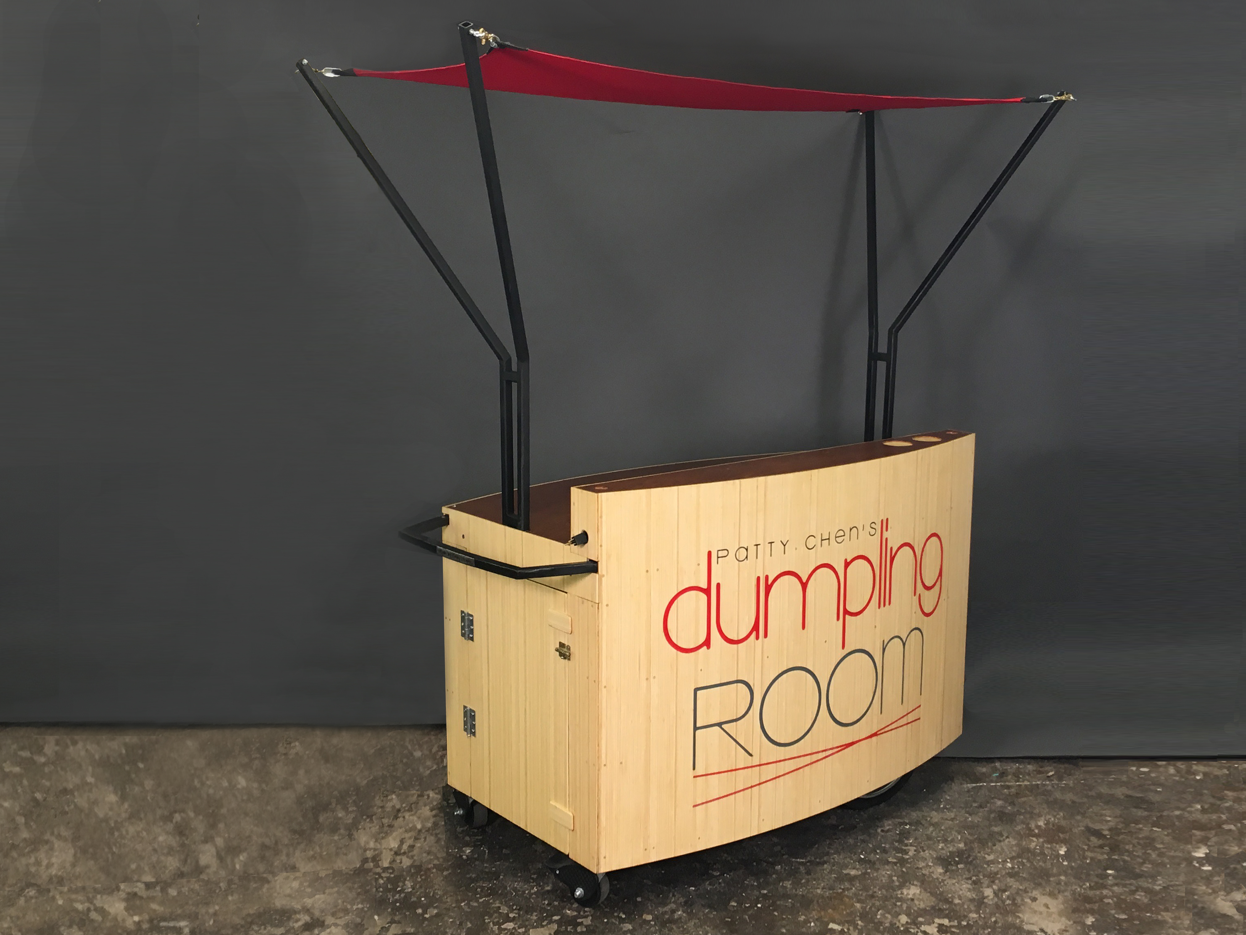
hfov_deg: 61.7
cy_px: 468
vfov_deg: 48.2
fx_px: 1044
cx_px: 623
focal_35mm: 29
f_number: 2.2
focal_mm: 4.15
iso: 50
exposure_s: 1/30
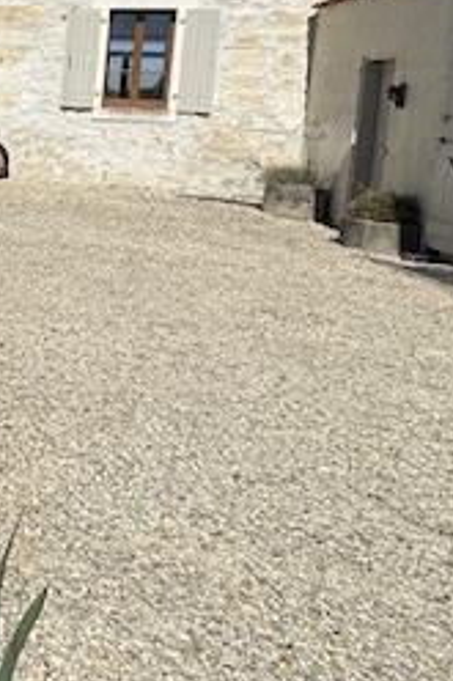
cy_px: 170
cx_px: -351
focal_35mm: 47
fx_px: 888
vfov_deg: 40.7
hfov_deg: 20.6
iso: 40
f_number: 2.2
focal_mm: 2.22
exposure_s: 1/3906
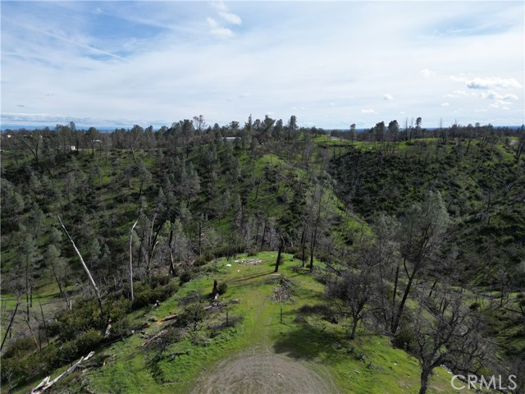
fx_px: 364
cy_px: 197
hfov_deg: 71.6
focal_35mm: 24
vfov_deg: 56.8
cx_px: 262
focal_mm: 6.72
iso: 100
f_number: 1.7
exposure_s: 1/3000
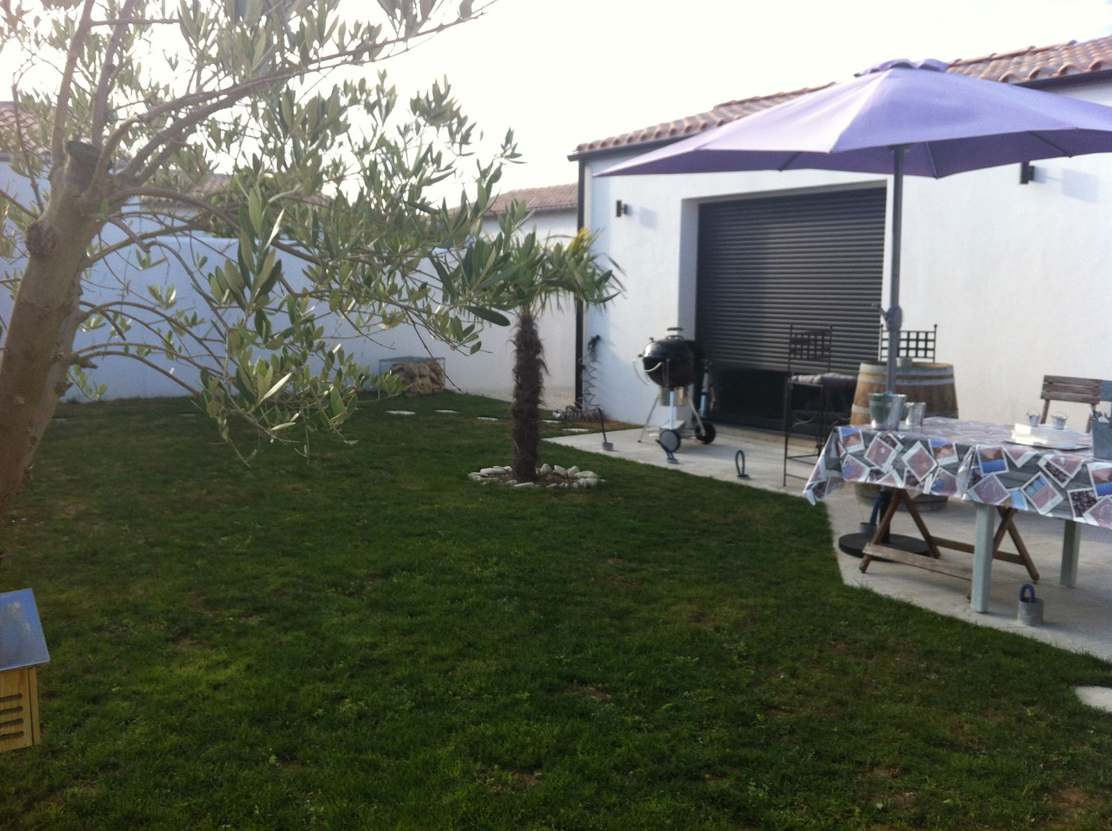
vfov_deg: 40.6
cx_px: 556
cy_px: 416
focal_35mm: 35
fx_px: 1123
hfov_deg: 52.7
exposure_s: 1/296
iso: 80
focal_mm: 3.85
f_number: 2.8
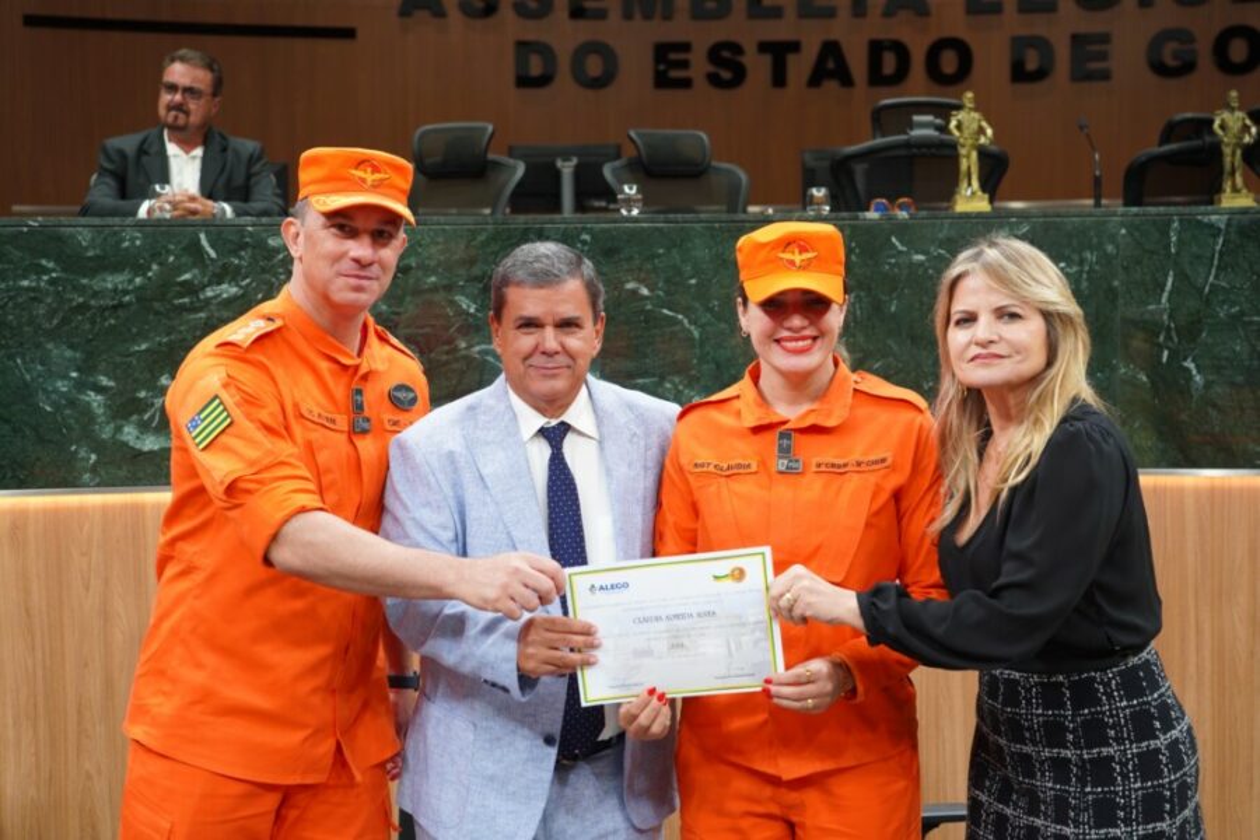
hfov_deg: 40.3
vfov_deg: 27.5
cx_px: 630
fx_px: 1715
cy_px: 420
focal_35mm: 49
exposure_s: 1/160
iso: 1000
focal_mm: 49
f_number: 5
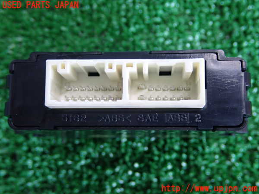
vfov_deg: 74.7
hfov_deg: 91.0
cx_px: 130
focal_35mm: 17
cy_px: 97
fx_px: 127
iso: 500
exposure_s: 1/30
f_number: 3.5
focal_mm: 3.11
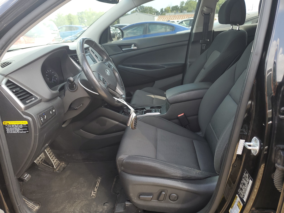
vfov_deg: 53.1
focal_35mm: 26
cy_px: 106
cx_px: 142
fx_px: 213
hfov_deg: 67.3
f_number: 1.5
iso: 50
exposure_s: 1/256
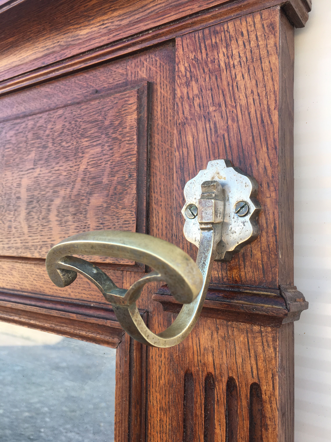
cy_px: 221
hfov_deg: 48.2
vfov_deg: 61.7
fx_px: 370
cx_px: 166
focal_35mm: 29
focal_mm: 4.15
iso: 25
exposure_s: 1/172
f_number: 2.2
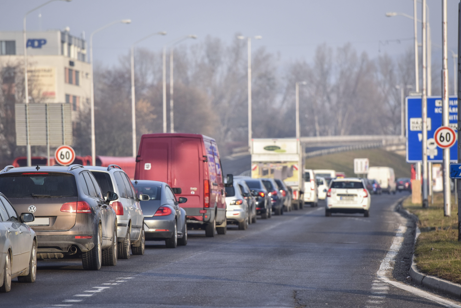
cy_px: 166
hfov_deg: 9.2
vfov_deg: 6.1
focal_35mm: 224
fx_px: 2868
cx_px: 220
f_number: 3.5
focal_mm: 200
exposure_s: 1/4000
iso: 640
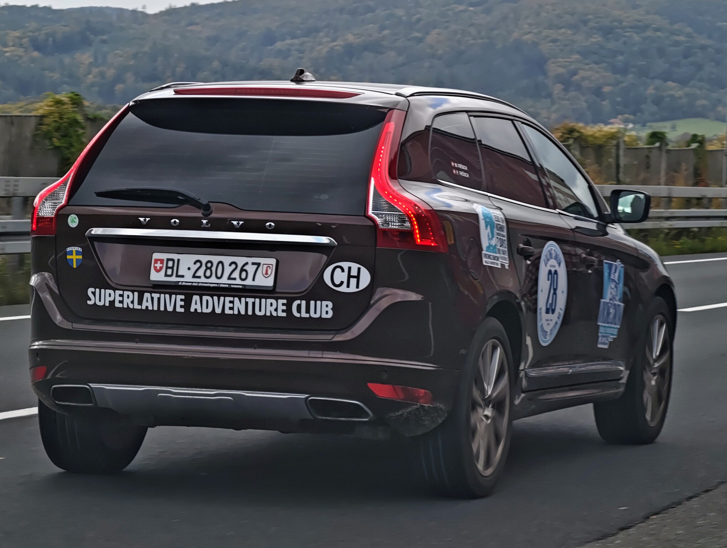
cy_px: 274
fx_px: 1788
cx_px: 364
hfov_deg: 23.0
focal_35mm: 85
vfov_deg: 17.4
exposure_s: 1/400
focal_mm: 22.5
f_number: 2.3
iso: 160
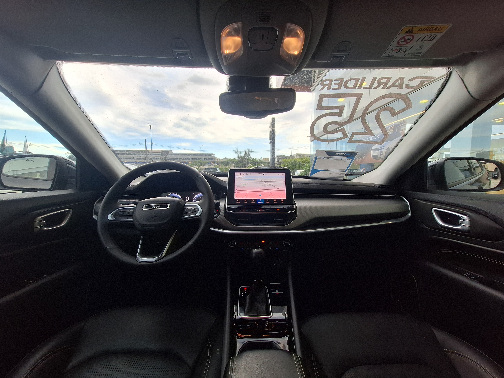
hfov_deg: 106.2
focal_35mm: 13
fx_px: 189
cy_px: 189
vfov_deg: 89.9
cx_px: 252
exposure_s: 1/143
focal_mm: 1.74
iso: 40
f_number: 2.2
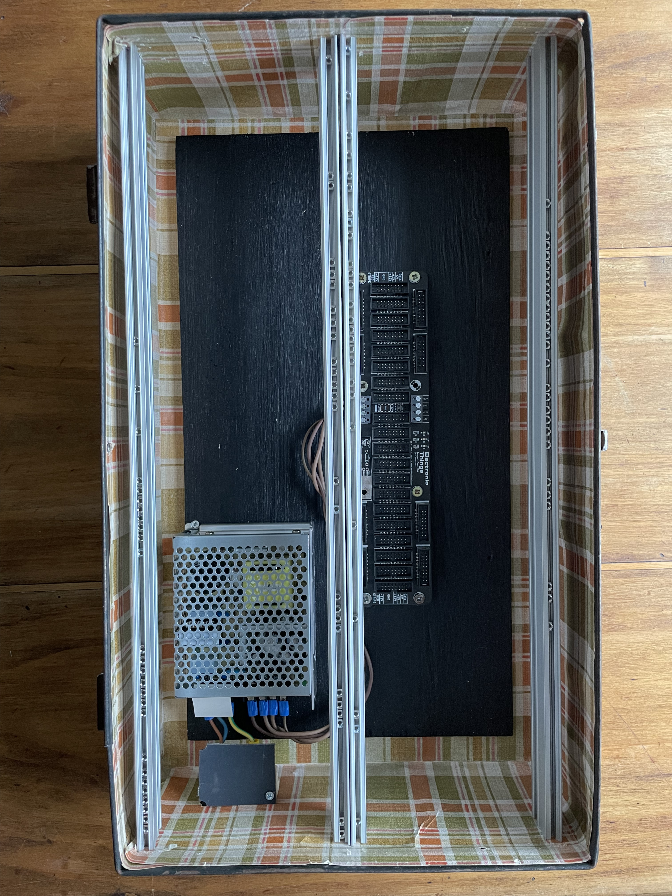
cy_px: 448
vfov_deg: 67.3
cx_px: 336
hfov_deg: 53.1
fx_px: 673
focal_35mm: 26
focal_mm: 4.2
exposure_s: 1/60
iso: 320
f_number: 1.6
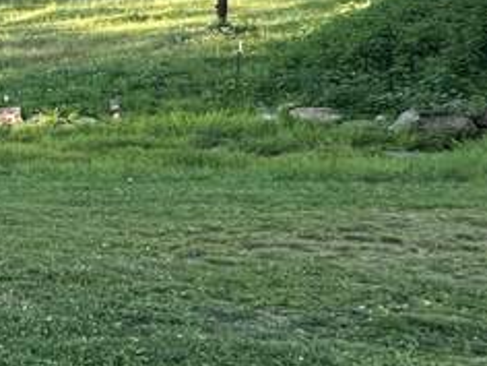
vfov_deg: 18.9
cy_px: 8
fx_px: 1069
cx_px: -572
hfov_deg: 16.6
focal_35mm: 76
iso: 40
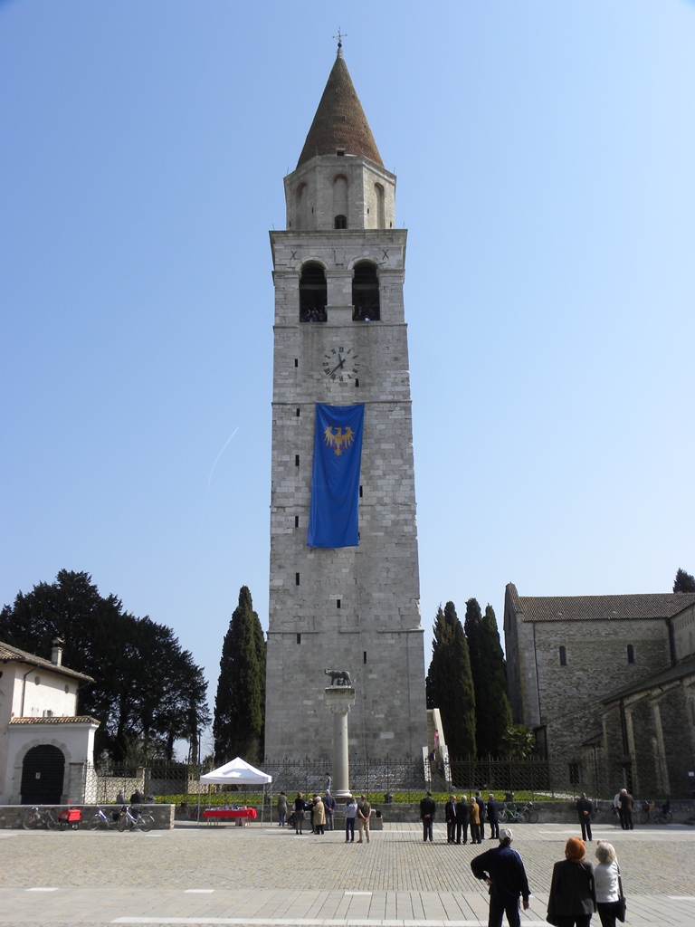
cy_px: 464
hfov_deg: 38.7
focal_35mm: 37
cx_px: 348
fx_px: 990
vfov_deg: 50.1
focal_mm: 6.6
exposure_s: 1/330
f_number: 5.6
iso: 64
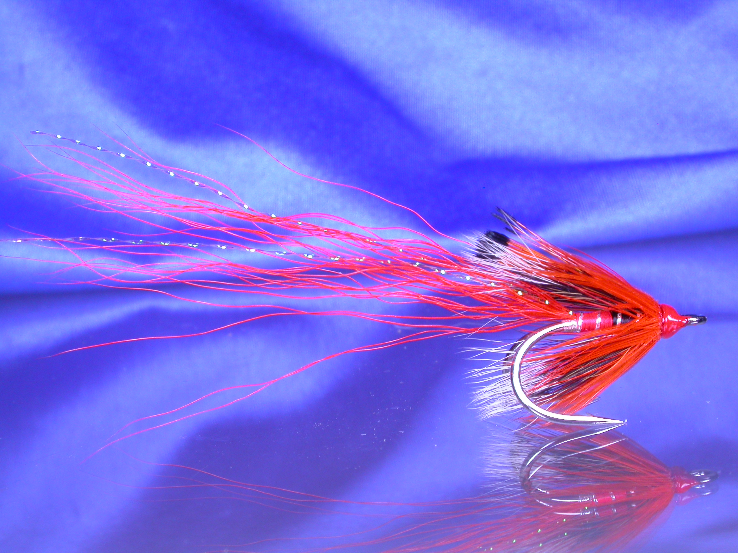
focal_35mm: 73
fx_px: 1556
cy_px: 276
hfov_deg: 26.7
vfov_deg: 20.2
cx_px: 369
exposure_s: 1/9.9
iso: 100
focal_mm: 15.1
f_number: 9.6
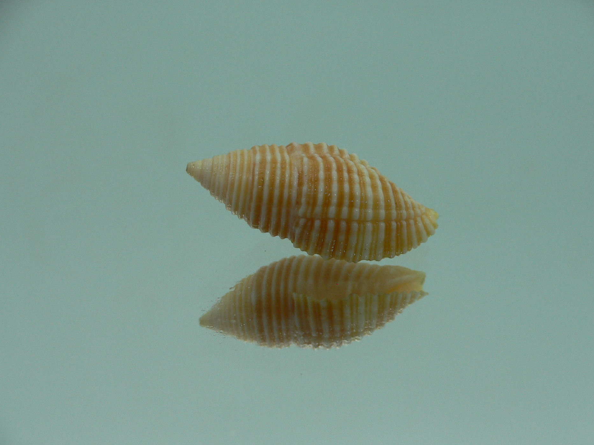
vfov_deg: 37.7
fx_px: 652
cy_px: 237
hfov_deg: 49.0
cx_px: 301
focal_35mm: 38
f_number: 2.8
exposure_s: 1/80
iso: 80
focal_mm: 4.6
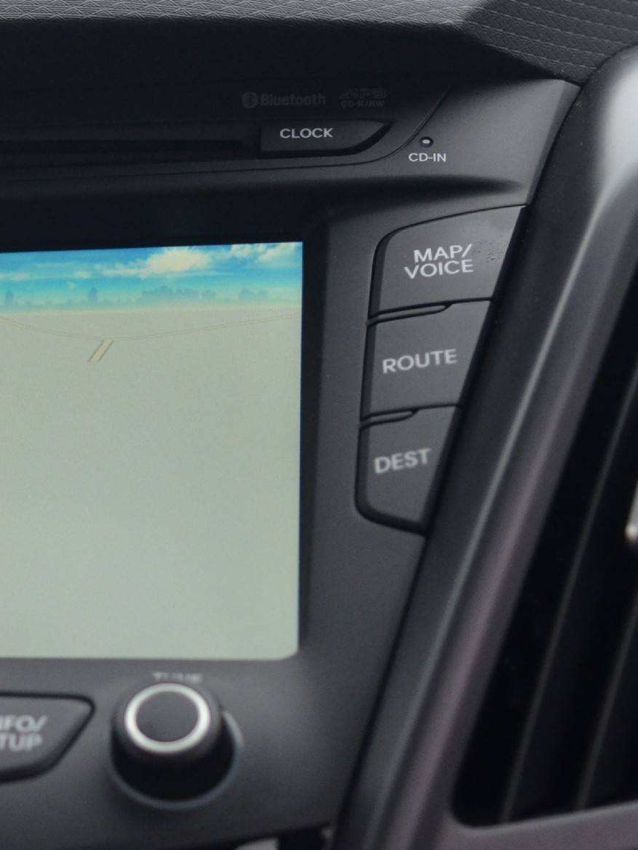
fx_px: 2113
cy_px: 454
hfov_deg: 16.5
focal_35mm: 86
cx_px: -114
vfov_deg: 22.8
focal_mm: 28
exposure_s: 1/500
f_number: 2.8
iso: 1250
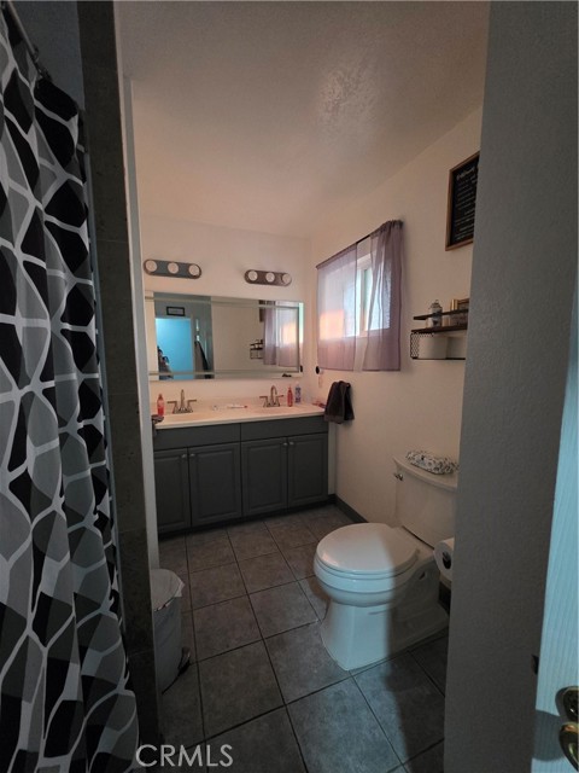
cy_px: 386
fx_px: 290
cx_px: 290
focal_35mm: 13
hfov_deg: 89.9
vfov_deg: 106.2
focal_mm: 2.2
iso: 1000
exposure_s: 1/60
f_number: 1.9
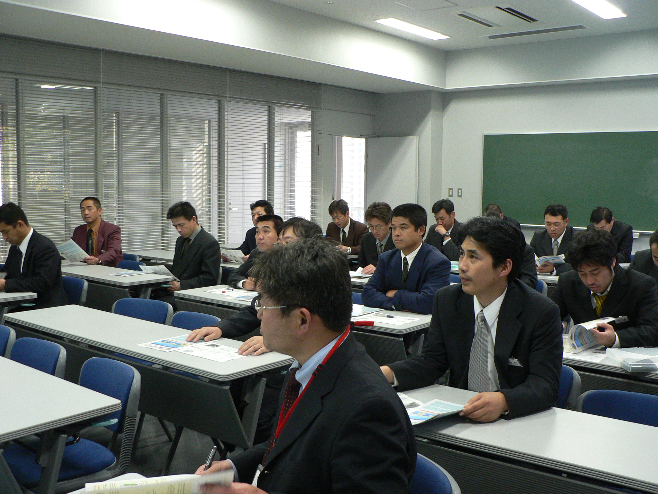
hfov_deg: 51.4
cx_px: 329
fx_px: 684
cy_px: 247
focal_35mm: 36
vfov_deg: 39.7
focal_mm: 6
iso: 200
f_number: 2.8
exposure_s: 1/30
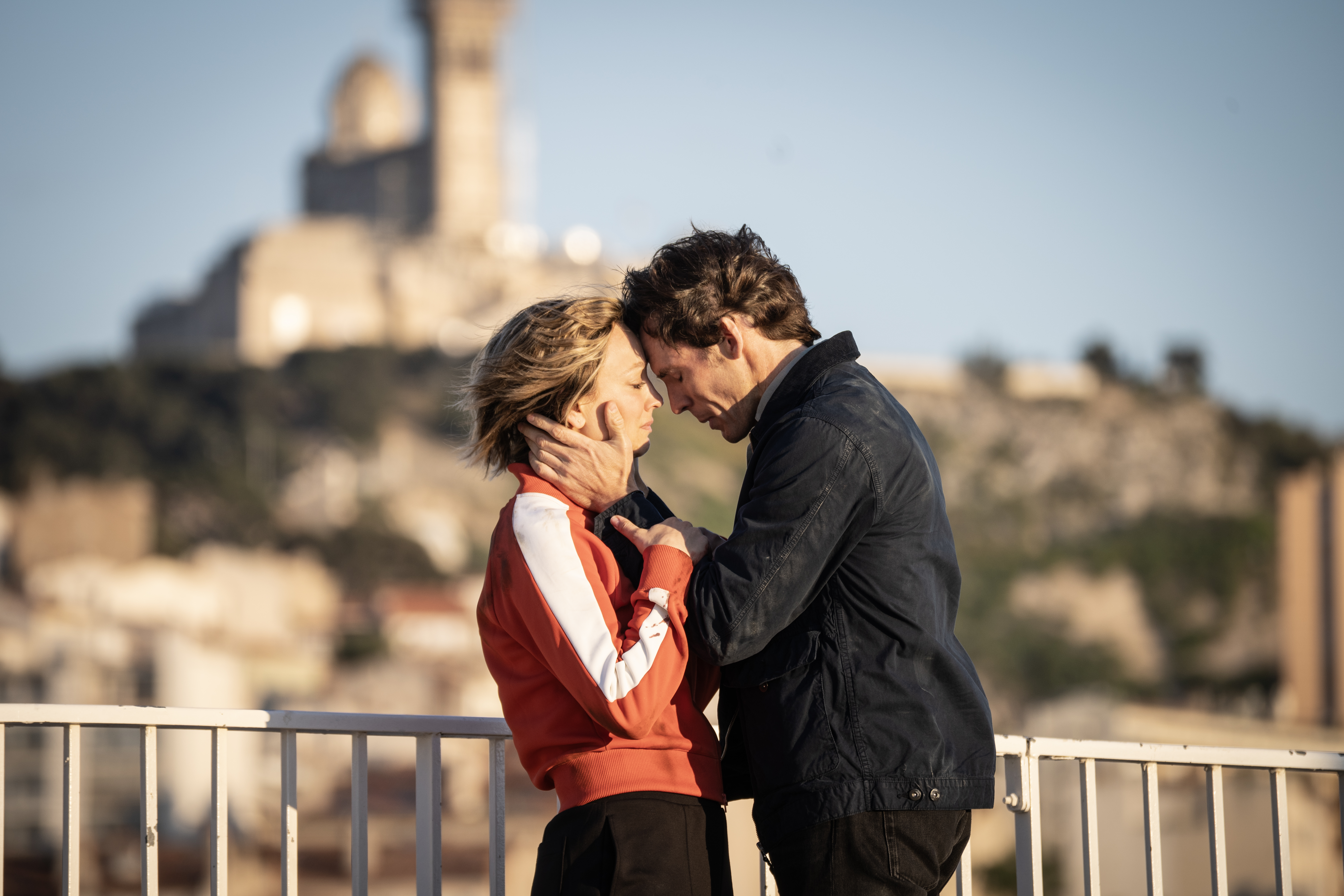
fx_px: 11199
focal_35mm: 300
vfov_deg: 4.6
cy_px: 448
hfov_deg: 6.9
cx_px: 672
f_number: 6.3
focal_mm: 300
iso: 250
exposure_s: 1/320
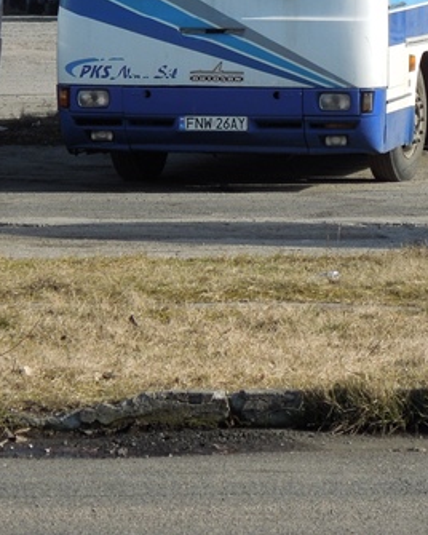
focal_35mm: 499
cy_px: 65
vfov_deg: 3.9
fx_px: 7901
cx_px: 300
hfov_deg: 3.1
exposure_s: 1/320
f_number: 5.1
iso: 100
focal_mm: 38.6
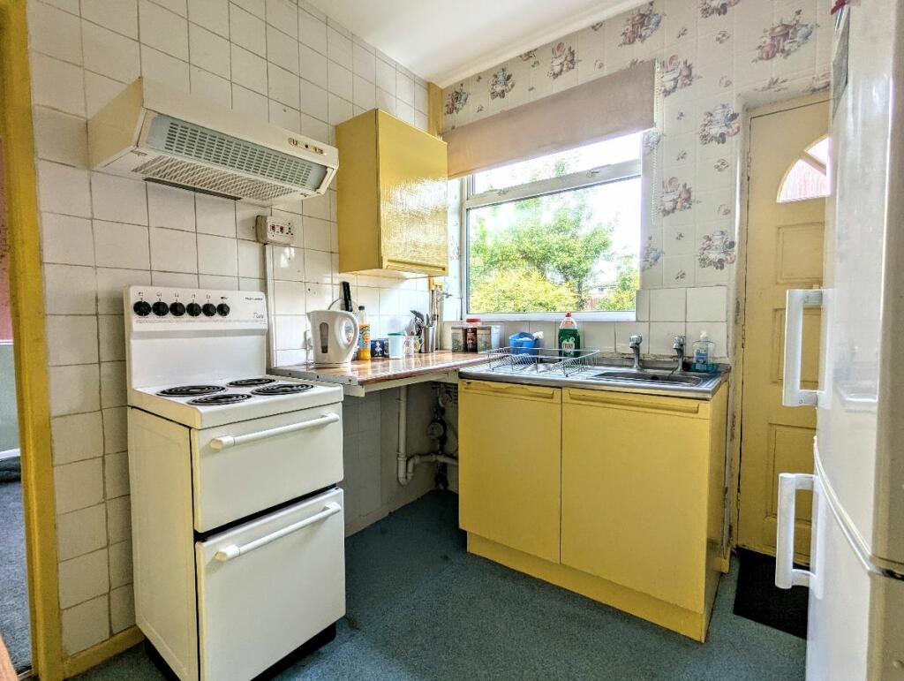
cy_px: 340
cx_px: 452
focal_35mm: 16
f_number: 2.2
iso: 69
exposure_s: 1/315
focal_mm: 2.35
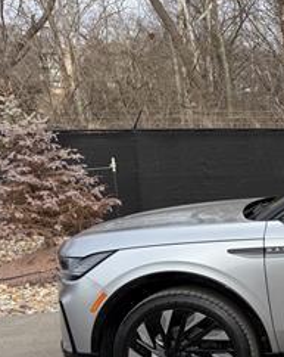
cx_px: 437
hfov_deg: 20.6
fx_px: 653
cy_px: 277
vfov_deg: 29.9
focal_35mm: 62
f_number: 1.78
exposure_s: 1/3584
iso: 100
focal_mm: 6.76
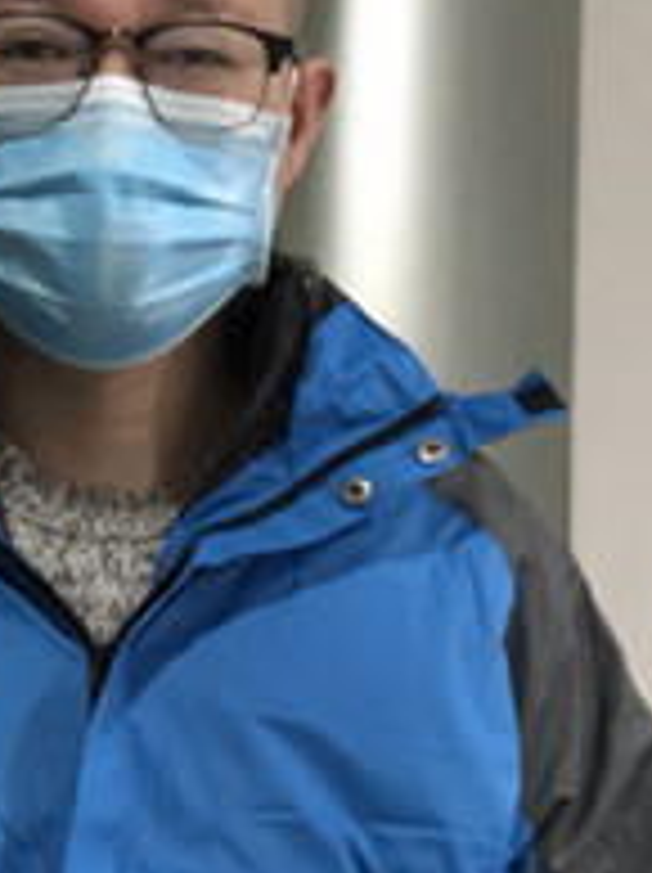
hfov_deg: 10.3
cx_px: 112
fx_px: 3599
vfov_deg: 13.6
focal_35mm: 143
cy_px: 853
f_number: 2.4
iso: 160
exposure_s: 1/11
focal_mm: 6
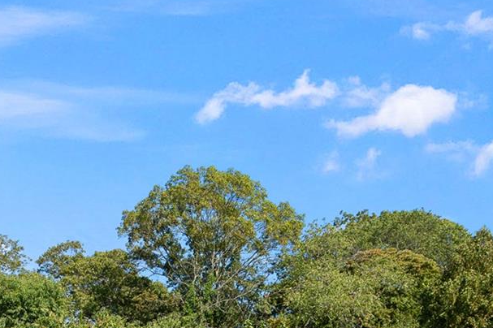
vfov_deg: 21.7
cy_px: 465
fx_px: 739
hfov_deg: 36.2
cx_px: 134
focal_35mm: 54
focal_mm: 16
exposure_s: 1/320
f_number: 4.5
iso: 50
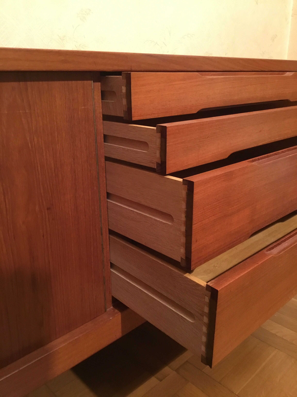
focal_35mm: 31
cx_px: 148
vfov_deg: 58.4
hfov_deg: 45.4
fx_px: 355
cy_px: 198
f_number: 2.4
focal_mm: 3.3
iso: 200
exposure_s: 1/33
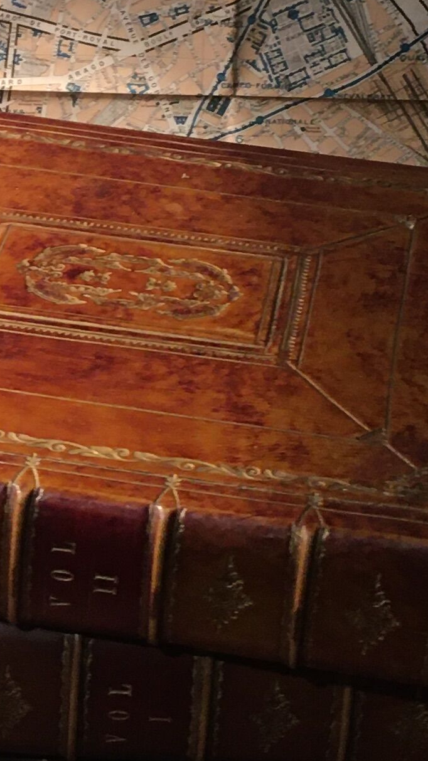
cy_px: 178
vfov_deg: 20.2
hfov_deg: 11.5
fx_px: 2119
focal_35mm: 105
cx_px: 56
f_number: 2.2
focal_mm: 4.15
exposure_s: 1/33
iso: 125
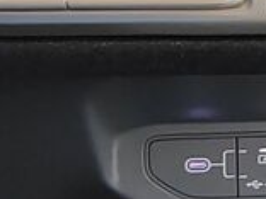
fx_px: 976
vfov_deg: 11.7
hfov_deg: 14.7
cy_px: 65
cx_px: 365
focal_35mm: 127
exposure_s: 1/50
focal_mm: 2.16
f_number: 2.2
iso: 320
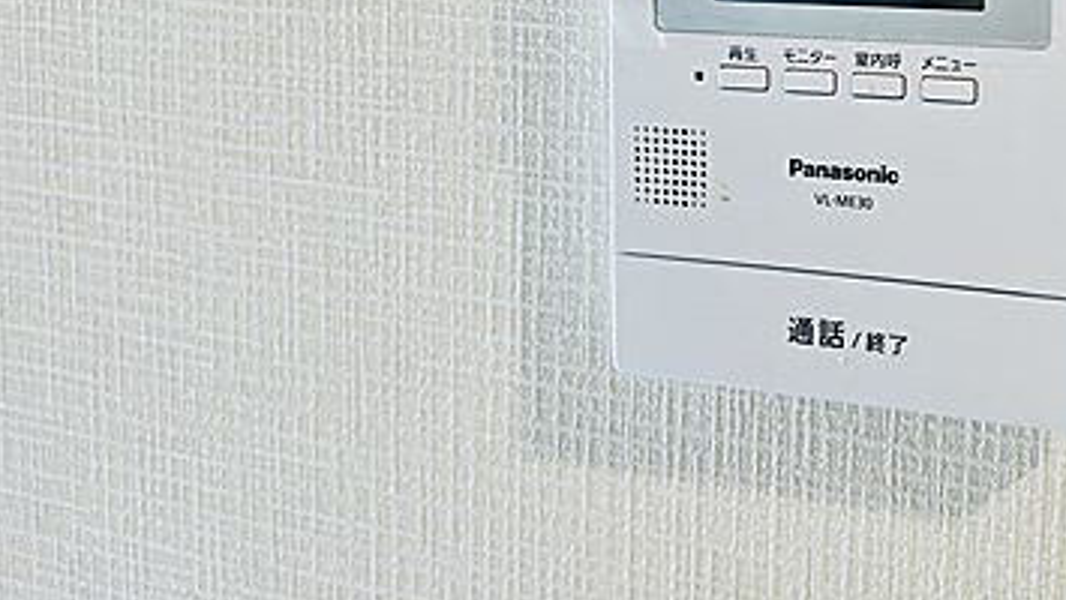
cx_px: 859
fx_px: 1442
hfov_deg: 39.0
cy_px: 9
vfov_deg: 22.7
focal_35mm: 51
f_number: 1.5
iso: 80
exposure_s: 1/120
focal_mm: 5.7
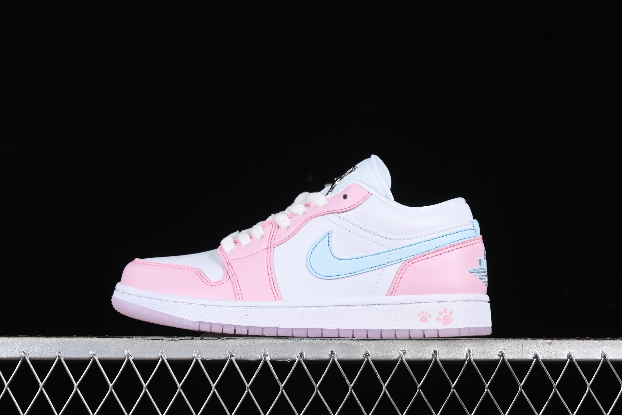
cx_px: 311
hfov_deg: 27.0
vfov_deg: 18.2
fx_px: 1296
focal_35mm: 75
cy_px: 208
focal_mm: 50
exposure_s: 1/80
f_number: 8
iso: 160
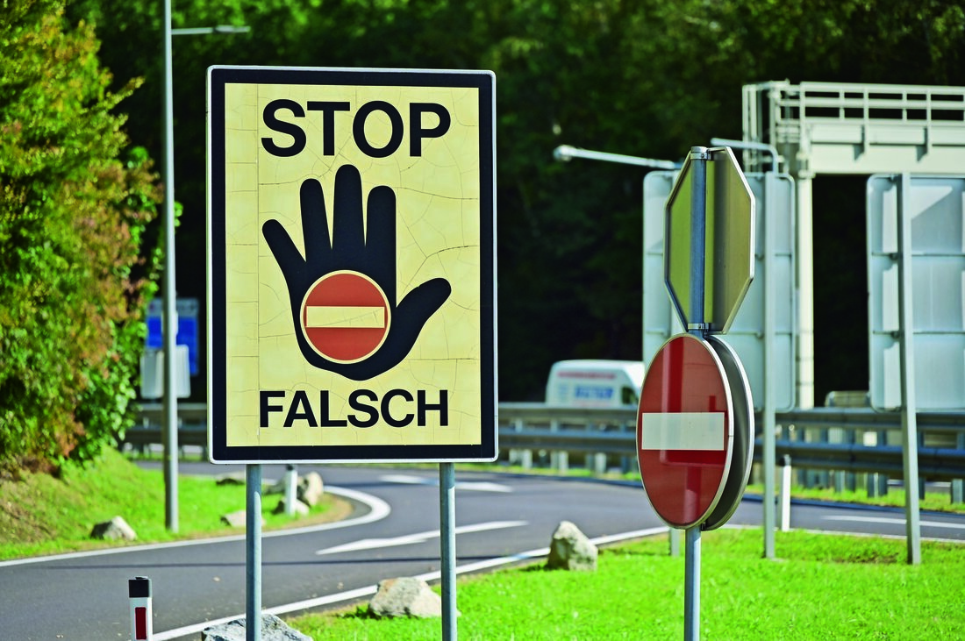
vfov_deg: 9.1
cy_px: 320
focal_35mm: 150
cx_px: 482
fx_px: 4017
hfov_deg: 13.7
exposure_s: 1/4000
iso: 160
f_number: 2.8
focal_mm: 150
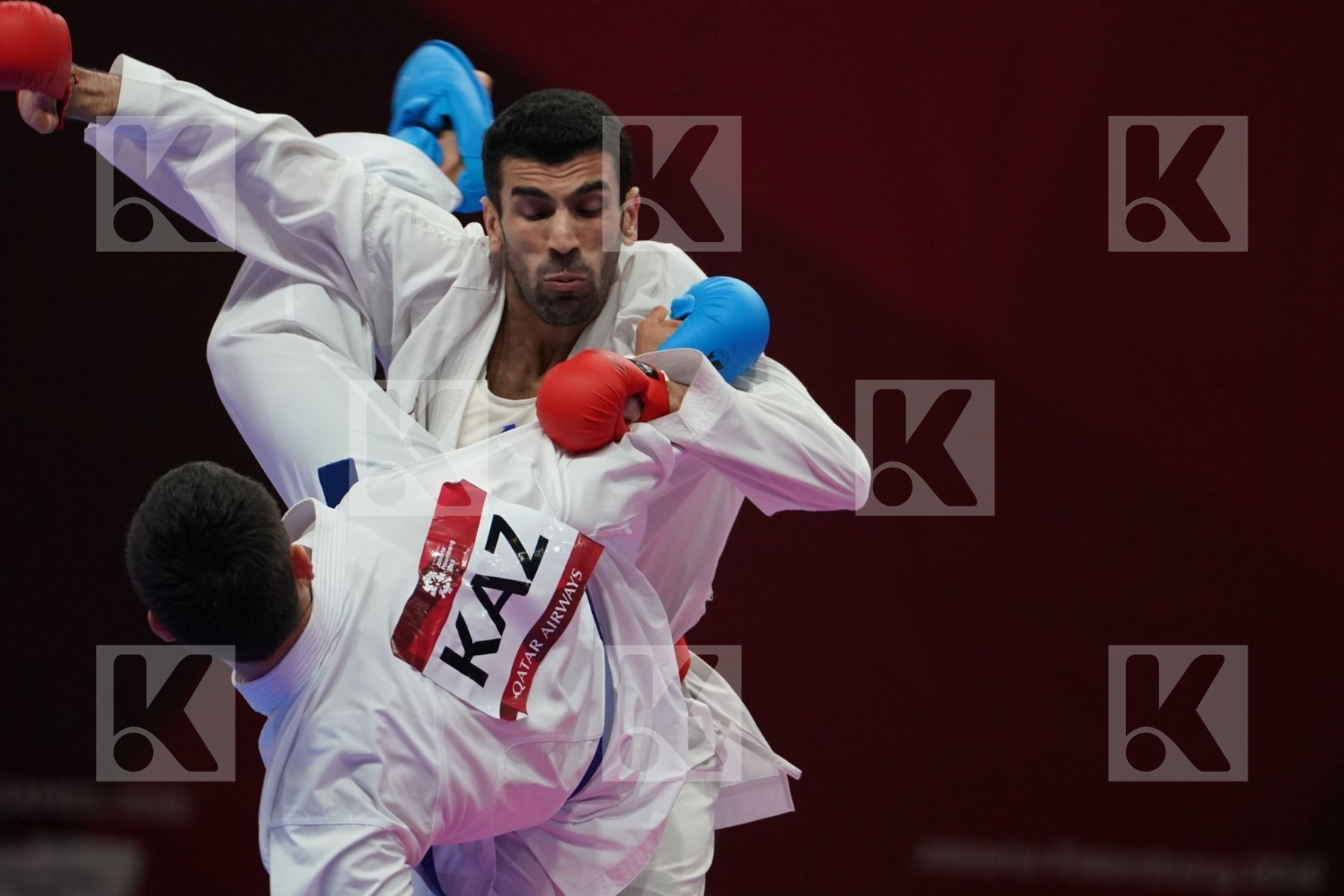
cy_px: 448
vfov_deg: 3.4
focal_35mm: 400
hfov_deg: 5.2
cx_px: 672
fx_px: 14932
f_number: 4
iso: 2500
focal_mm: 267
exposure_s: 1/1000
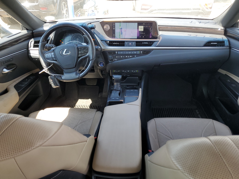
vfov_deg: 53.1
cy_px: 90
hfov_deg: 67.3
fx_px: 180
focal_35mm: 26
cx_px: 120
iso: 50
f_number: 1.5
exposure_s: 1/233
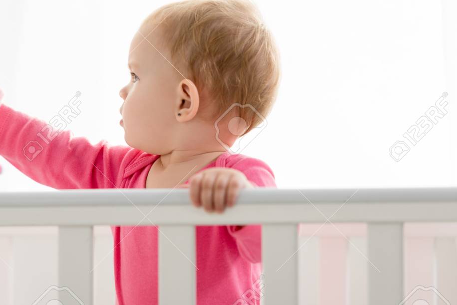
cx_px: 145
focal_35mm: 241
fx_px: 3060
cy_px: 109
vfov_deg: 5.7
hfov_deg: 8.5
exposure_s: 1/200
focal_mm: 170
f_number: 3.2
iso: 200
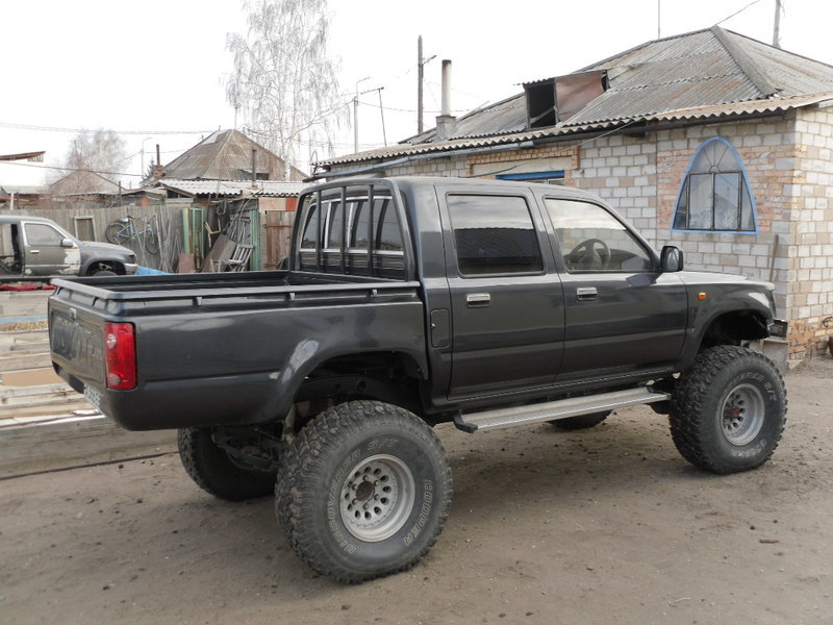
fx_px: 1083
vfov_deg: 32.2
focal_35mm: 45
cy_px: 312
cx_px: 416
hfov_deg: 42.1
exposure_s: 1/145
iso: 80
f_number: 3.5
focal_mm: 6.3
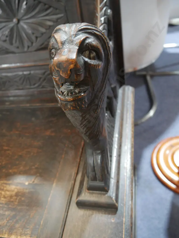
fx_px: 193
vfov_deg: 63.4
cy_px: 119
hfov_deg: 49.8
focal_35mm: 28
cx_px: 90
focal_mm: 14
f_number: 3.5
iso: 1600
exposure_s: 1/60
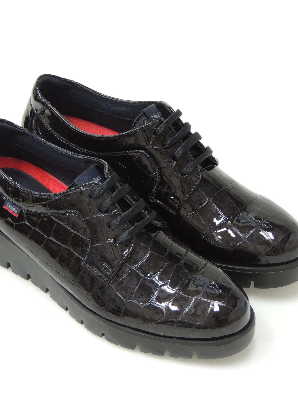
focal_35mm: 105
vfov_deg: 18.7
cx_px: 149
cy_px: 199
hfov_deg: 14.1
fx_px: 1205
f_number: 4.2
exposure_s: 1/4
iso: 100
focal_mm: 18.7
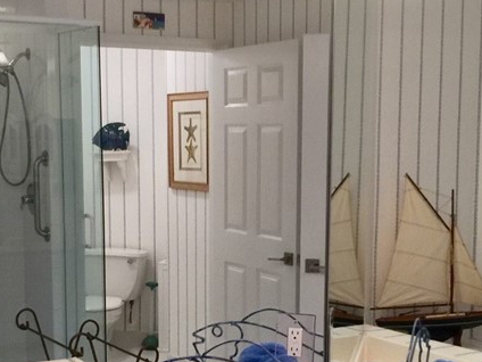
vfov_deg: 20.8
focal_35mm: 70
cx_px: 171
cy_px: 283
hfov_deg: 27.6
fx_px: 975
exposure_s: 1/30
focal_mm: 4.15
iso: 50
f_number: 2.2
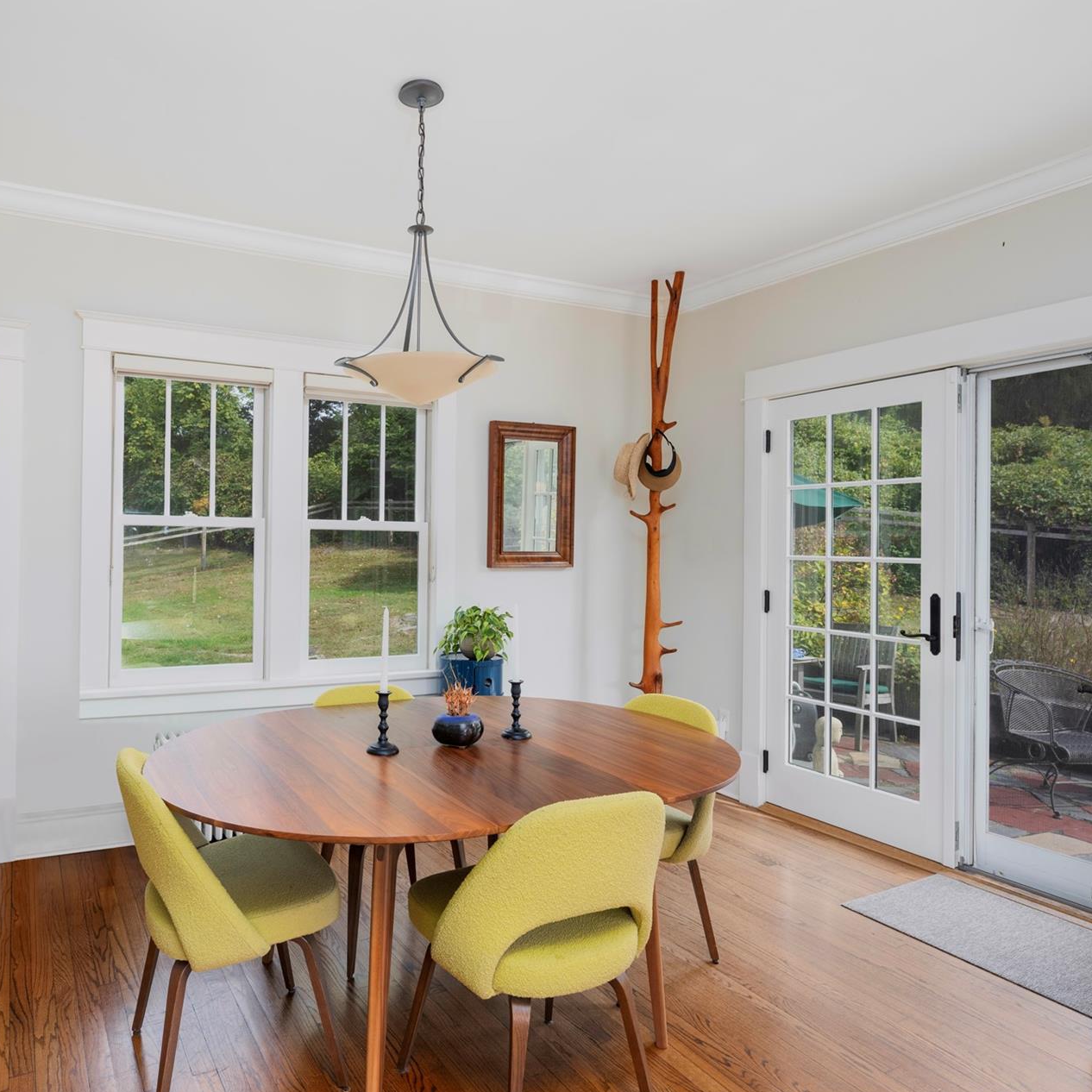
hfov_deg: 68.7
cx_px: 417
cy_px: 540
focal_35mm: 22
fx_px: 785
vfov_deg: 69.6
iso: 250
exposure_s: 1/200
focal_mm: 16
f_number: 8
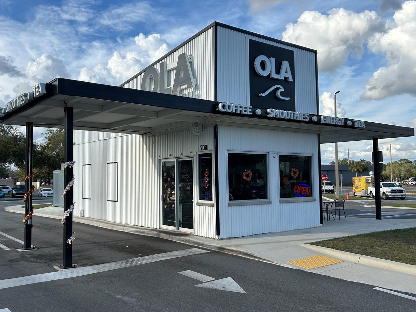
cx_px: 189
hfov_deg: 53.9
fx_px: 409
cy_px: 156
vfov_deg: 41.8
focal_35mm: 34
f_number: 1.5
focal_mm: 5.7
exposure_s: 1/3257
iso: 50
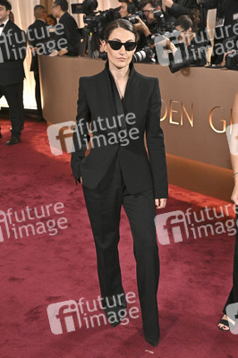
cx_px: 119
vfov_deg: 39.6
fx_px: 497
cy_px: 179
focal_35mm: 50
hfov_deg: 26.9
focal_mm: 50
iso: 2500
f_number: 5.6
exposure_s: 1/320
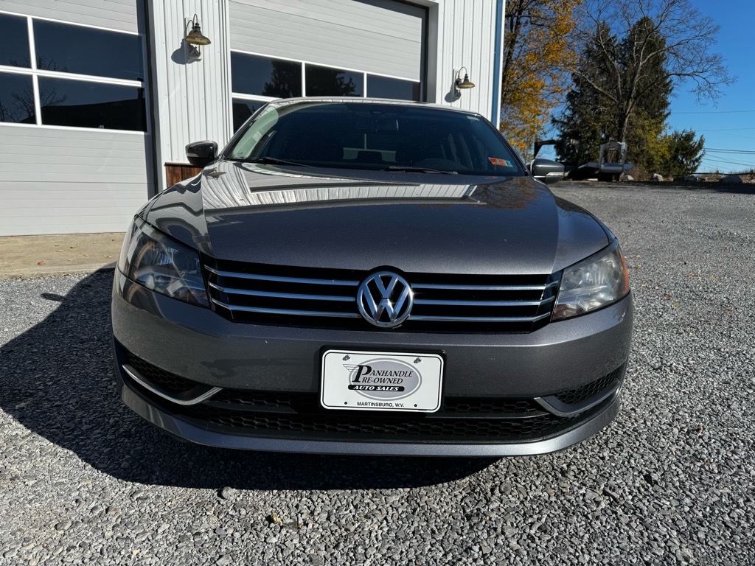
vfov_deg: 56.8
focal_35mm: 24
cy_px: 283
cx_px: 378
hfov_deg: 71.6
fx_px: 523
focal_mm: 6.76
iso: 80
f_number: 1.78
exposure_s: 1/4310
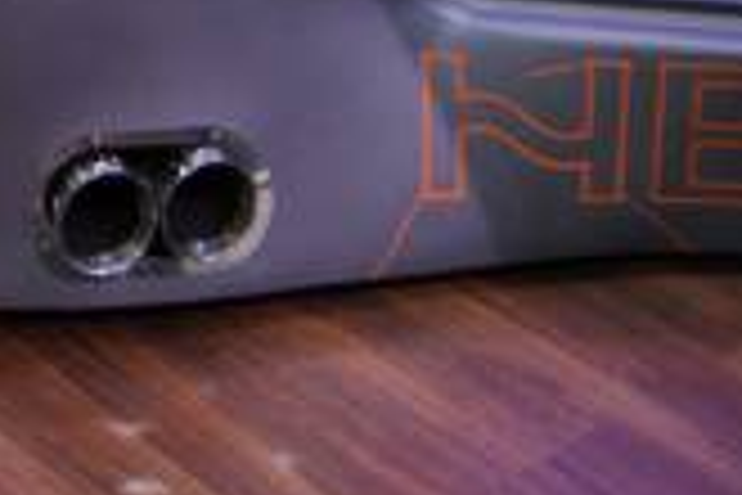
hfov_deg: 18.4
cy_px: -216
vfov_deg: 13.0
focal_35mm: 100
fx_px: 2061
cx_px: -333
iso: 400
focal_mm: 22
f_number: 4
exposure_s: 1/40
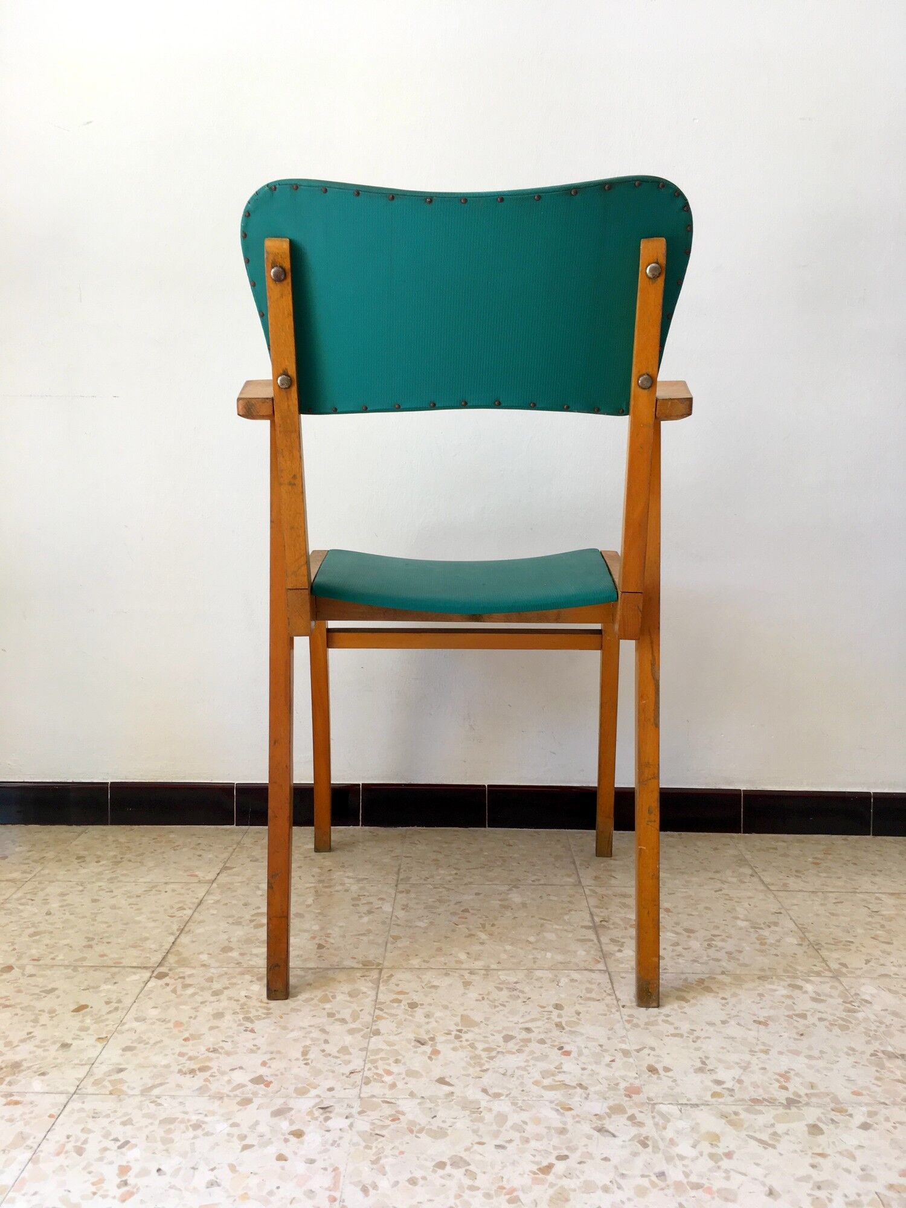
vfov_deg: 61.7
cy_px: 604
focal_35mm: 29
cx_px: 453
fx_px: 1012
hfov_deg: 48.2
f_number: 2.2
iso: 32
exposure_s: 1/50
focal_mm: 4.15
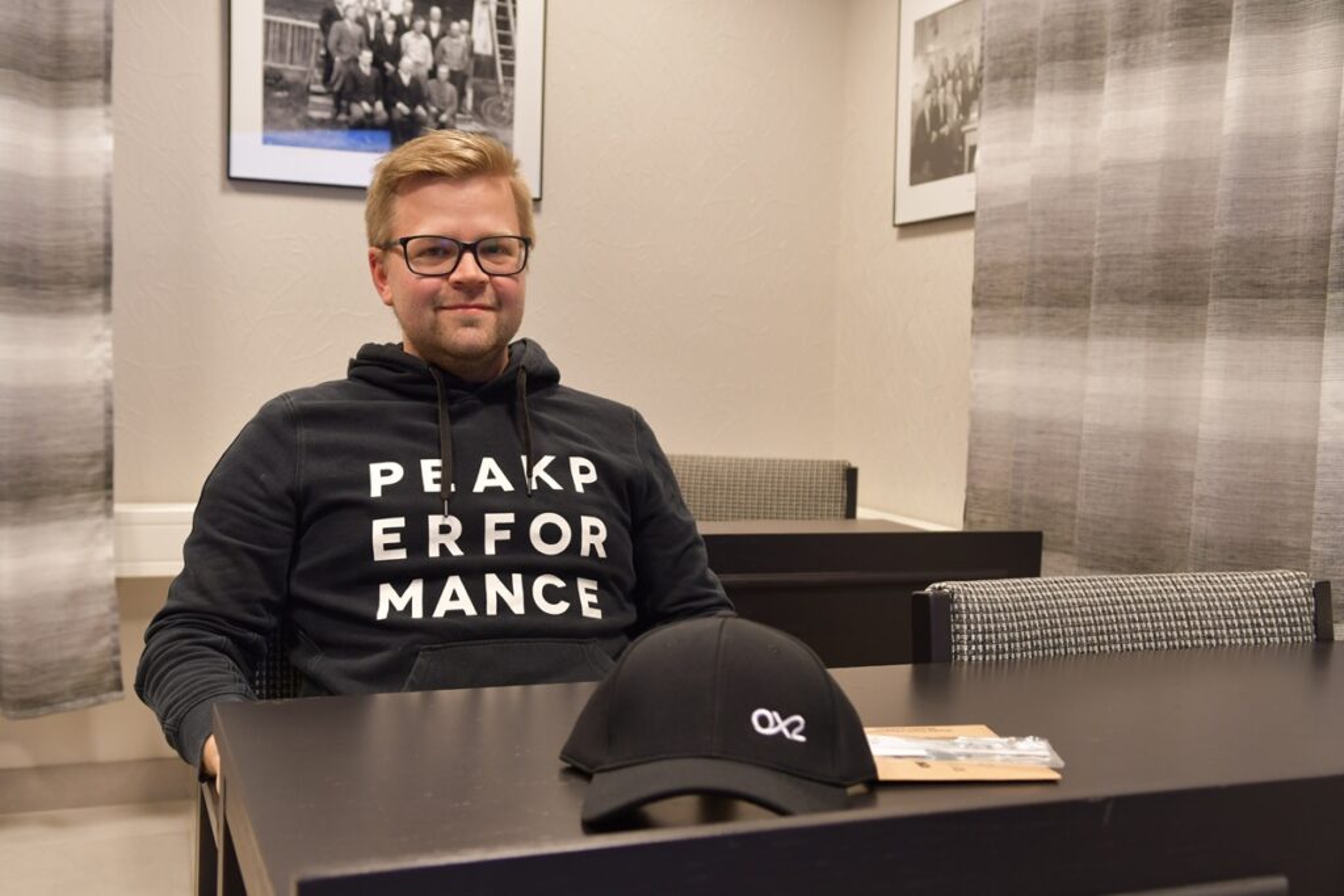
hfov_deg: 49.5
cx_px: 672
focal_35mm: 39
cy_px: 448
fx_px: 1456
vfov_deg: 34.2
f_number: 4
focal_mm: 26
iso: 640
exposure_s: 1/60
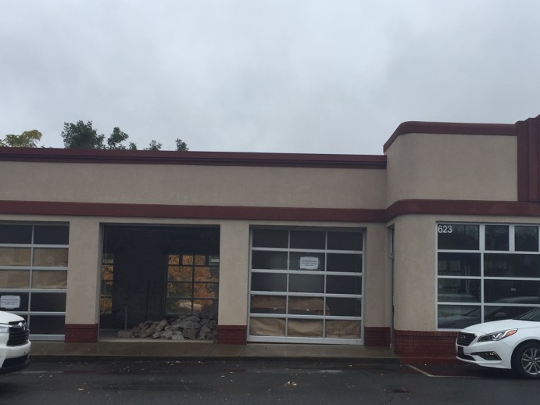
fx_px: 671
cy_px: 242
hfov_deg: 43.8
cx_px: 296
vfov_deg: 33.5
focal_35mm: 43
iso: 32
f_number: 2.2
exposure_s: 1/719
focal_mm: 4.15
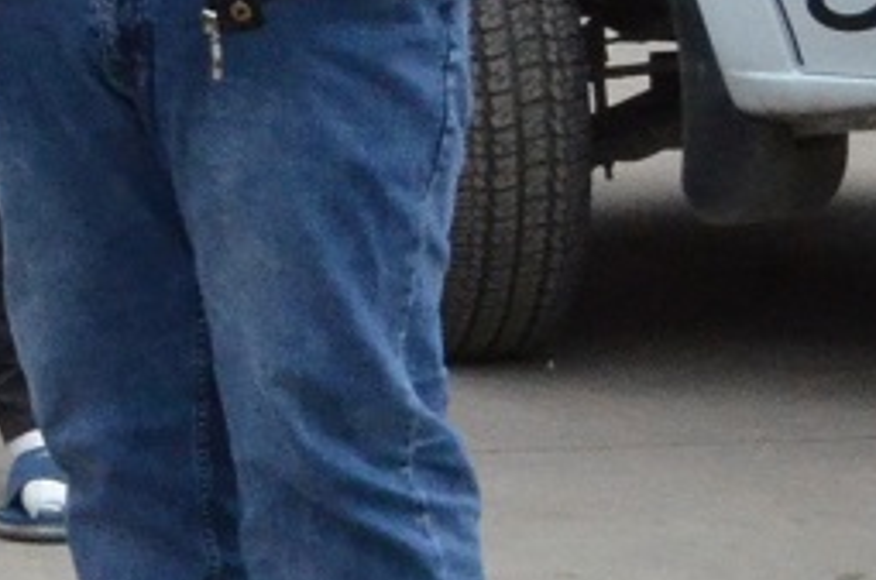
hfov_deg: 6.2
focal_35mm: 294
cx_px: -2109
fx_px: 7139
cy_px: -566
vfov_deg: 4.6
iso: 2000
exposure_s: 1/800
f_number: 14
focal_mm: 25
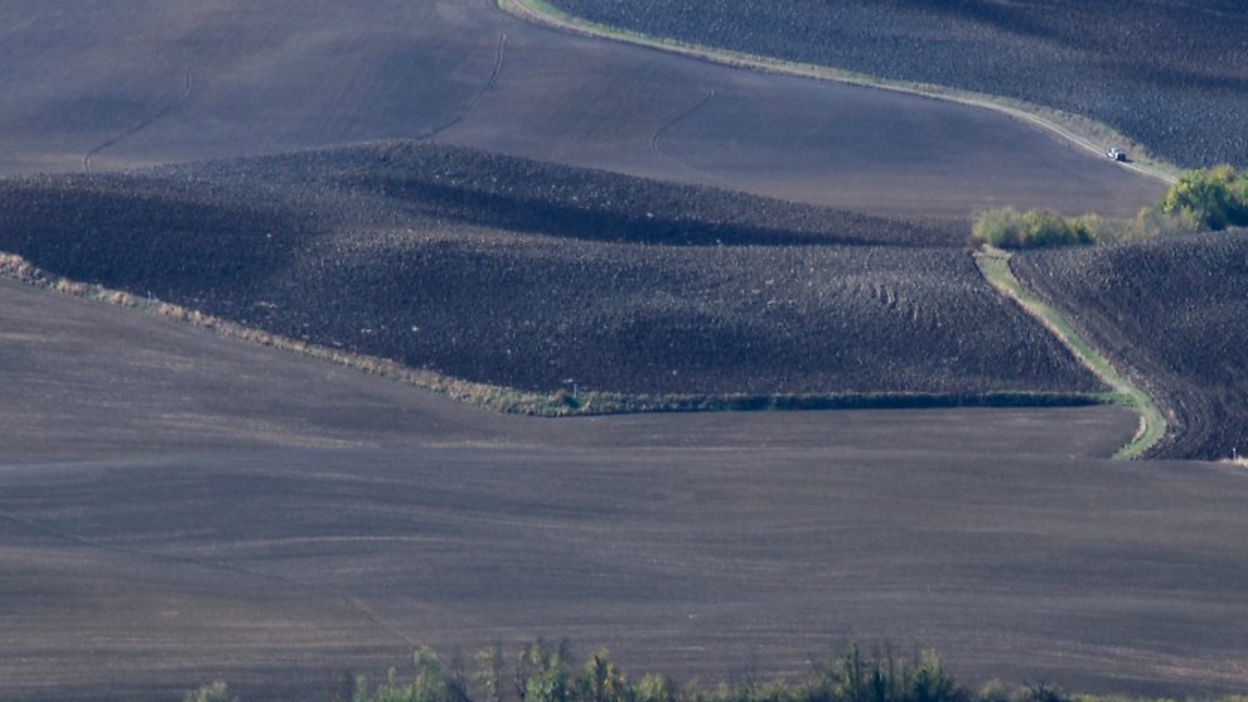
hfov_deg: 4.5
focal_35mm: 475
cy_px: 521
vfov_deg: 2.6
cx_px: 1124
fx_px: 15701
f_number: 16
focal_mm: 105
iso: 100
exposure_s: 1/30
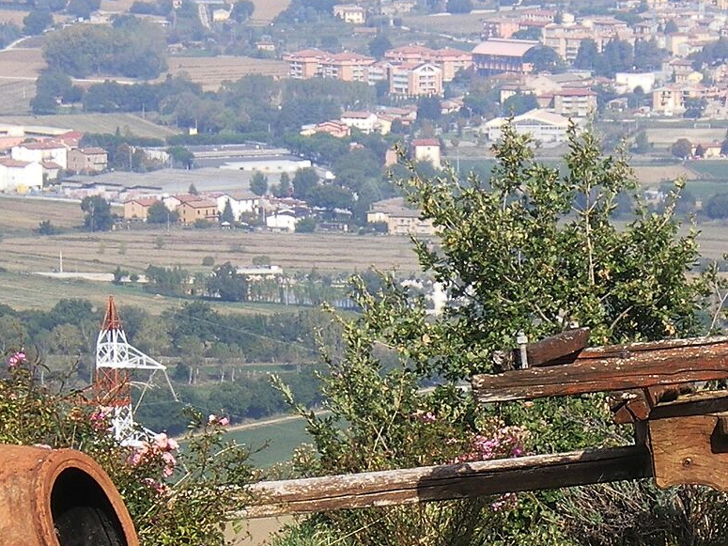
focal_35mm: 254
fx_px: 5341
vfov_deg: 5.8
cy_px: 532
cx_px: 582
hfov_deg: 7.8
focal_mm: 14.3
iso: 50
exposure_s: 1/200
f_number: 5.1
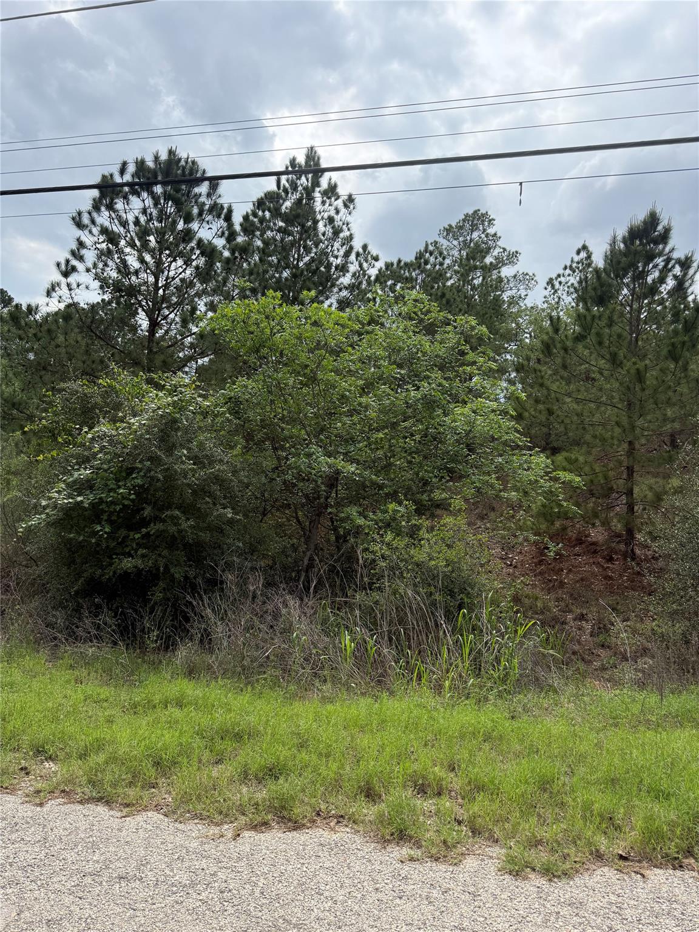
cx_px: 350
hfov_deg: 56.8
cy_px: 466
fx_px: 646
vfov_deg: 71.6
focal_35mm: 24
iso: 100
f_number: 1.78
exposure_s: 1/3584
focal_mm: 6.76
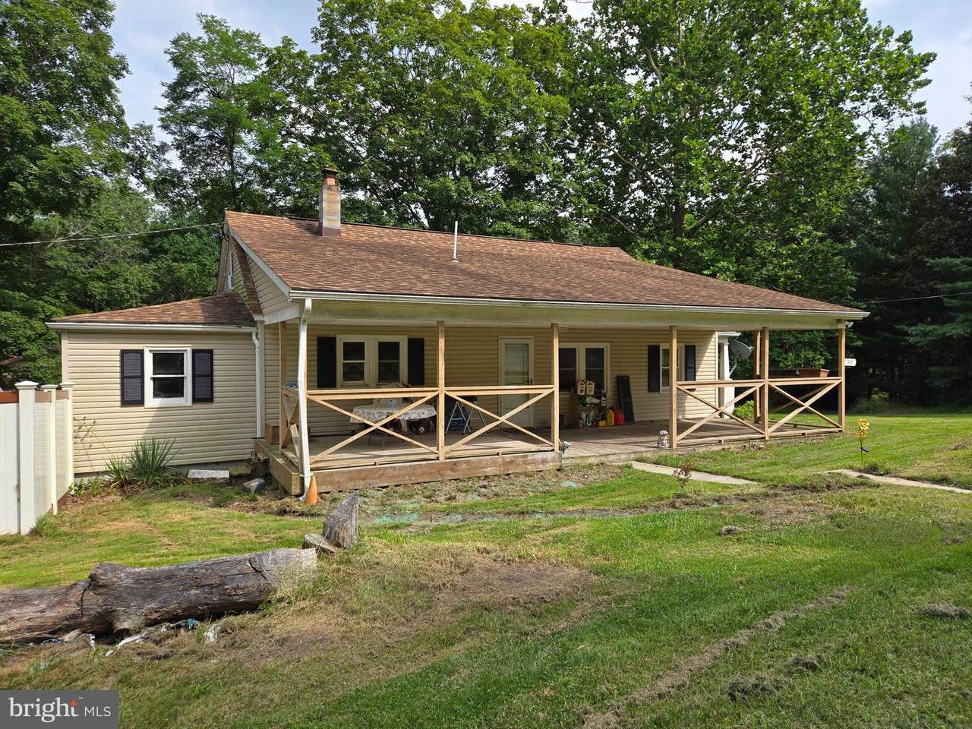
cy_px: 364
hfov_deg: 73.9
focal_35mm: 23
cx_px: 486
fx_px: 646
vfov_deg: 58.9
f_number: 1.8
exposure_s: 1/1016
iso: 25
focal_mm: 5.4
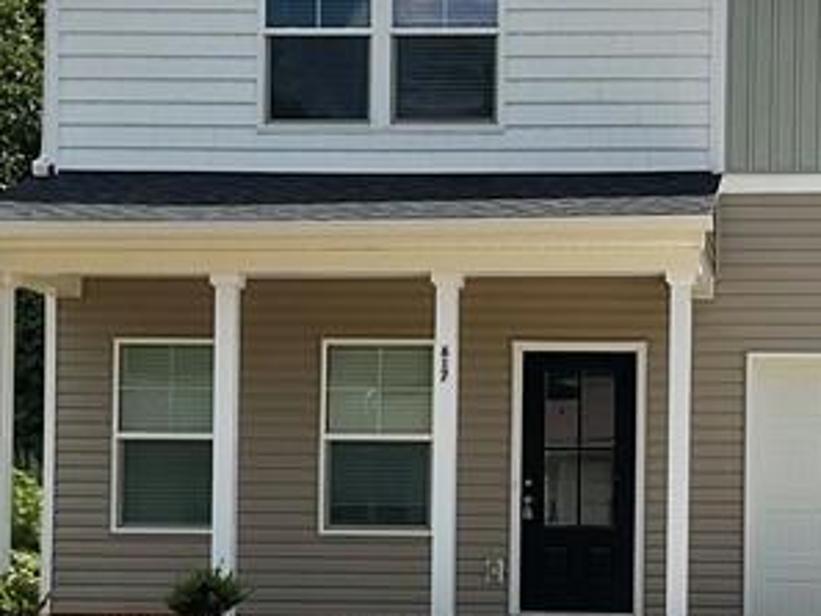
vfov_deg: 14.7
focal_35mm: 100
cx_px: 655
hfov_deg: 19.4
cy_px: 503
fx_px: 2373
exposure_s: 1/3322
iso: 25
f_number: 1.8
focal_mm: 3
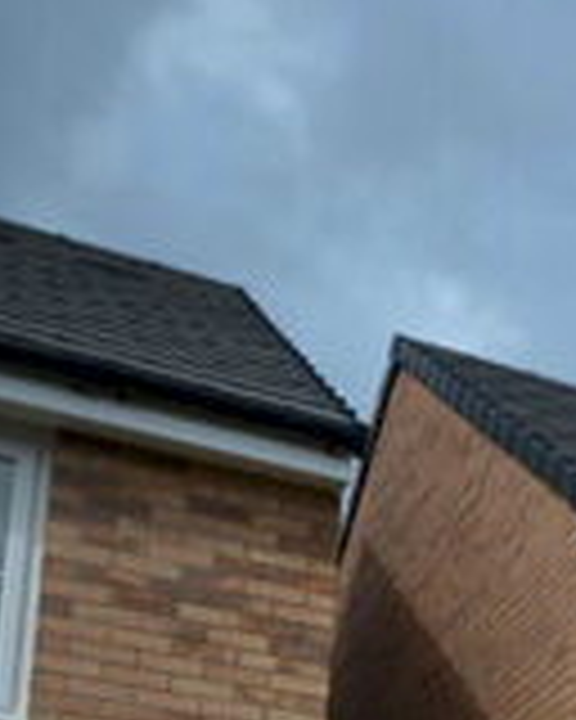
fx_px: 1833
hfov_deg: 13.7
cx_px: 1314
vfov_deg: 20.2
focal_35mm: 86
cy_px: 958
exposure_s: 1/2500
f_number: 4.8
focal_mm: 14
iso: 400
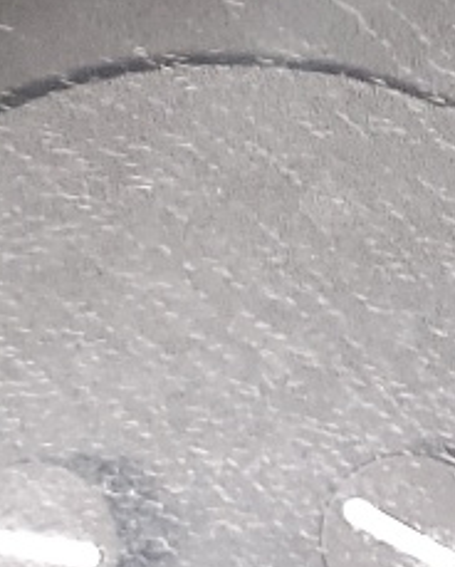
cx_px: 1367
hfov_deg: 7.6
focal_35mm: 177
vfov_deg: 10.9
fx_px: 2972
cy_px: 384
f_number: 1.5
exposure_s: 1/120
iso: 62
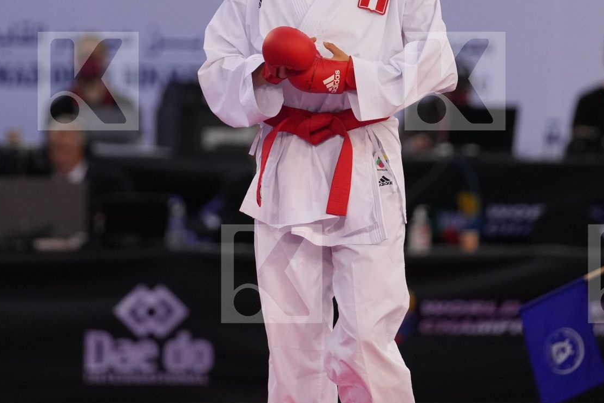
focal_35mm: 484
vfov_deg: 2.8
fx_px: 8120
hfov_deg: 4.3
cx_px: 272
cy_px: 81
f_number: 2.8
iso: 2000
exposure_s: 1/1000
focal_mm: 200
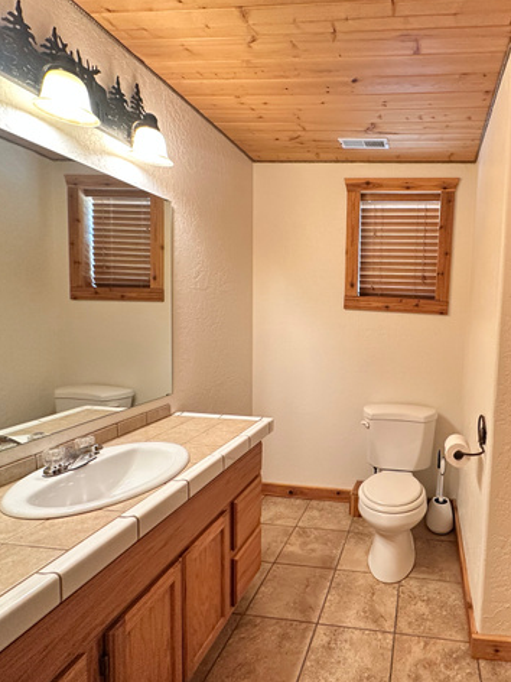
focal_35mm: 19
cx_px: 387
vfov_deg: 84.7
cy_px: 338
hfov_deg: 64.3
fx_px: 374
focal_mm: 2.22
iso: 250
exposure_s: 1/120
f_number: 2.2
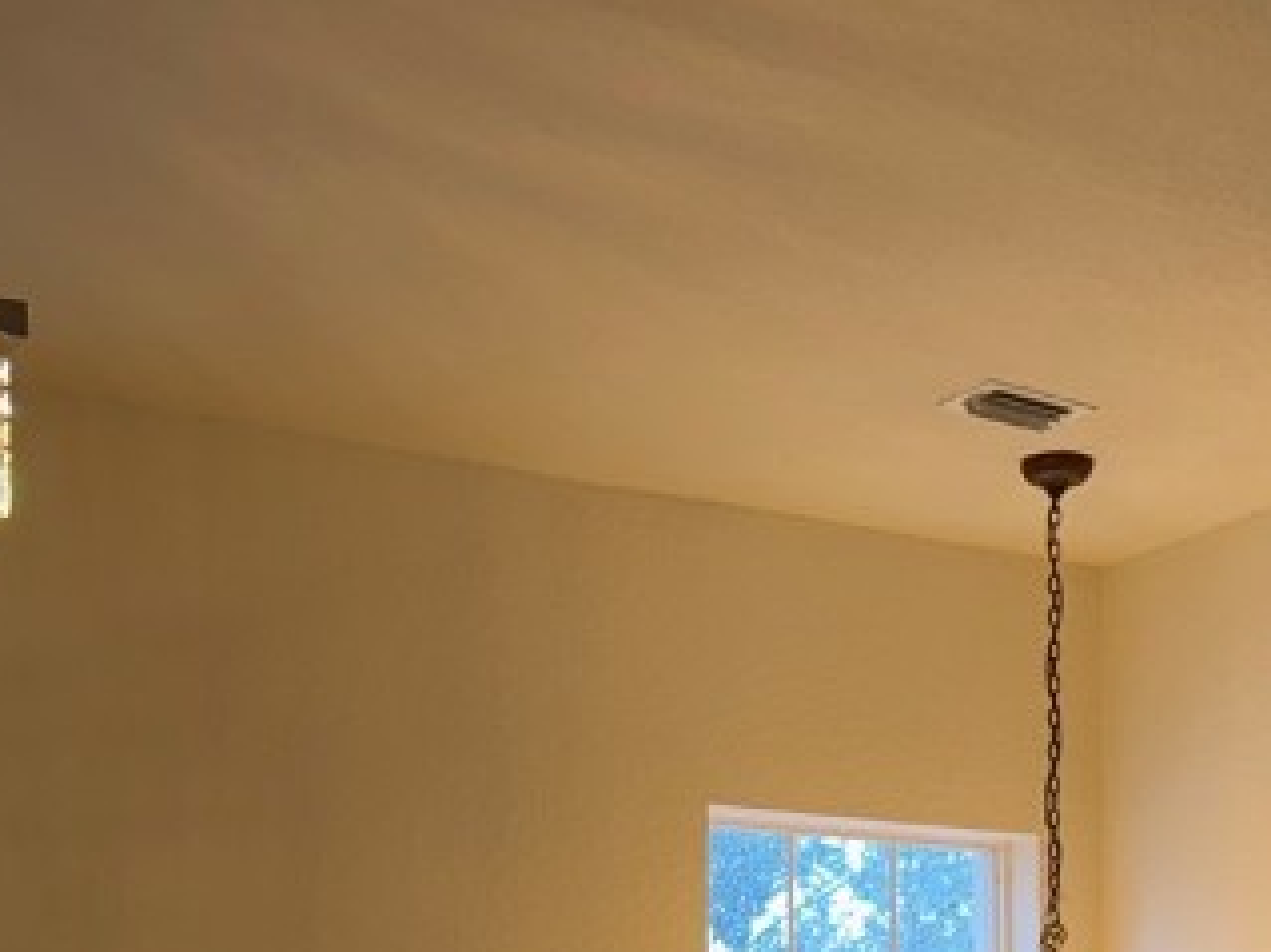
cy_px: 1394
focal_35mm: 77
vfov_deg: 17.4
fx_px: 2826
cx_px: 645
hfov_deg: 25.3
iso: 125
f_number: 1.78
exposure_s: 1/120
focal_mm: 6.76
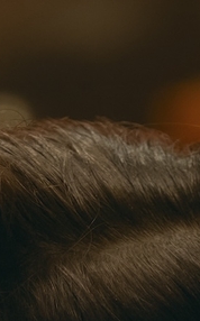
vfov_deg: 2.3
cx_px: -185
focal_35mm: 925
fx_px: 8091
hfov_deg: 1.4
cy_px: 685
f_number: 3.2
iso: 1250
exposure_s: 1/125
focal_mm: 90
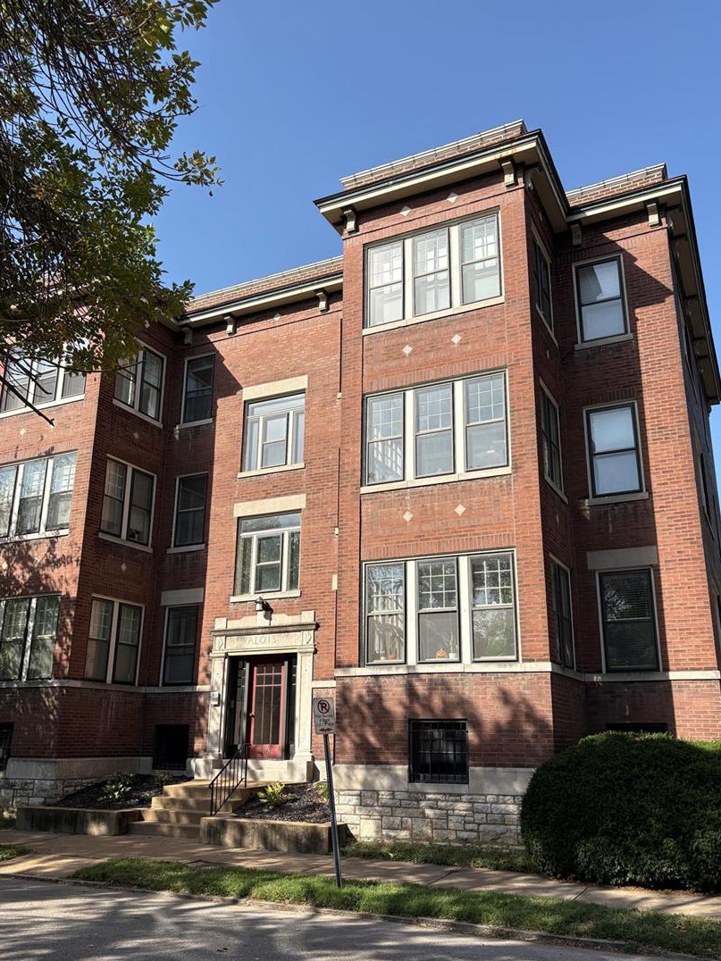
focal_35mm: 29
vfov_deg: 61.6
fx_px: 805
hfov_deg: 48.2
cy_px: 494
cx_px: 355
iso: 50
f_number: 1.6
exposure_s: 1/2208
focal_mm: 5.96
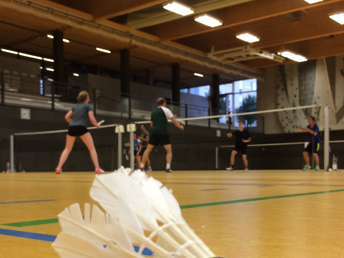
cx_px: 157
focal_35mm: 46
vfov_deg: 31.2
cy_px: 178
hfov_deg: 41.2
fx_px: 457
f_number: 2.2
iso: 50
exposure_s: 1/33
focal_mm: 4.15
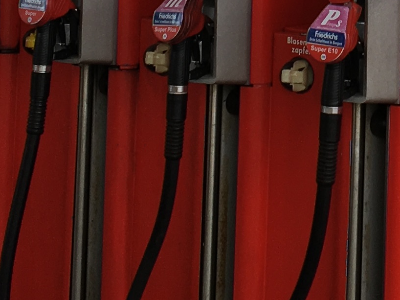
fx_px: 1652
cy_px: -205
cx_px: 454
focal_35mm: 143
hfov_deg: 13.5
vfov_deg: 9.9
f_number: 2.2
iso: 25
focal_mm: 4.15
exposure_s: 1/538
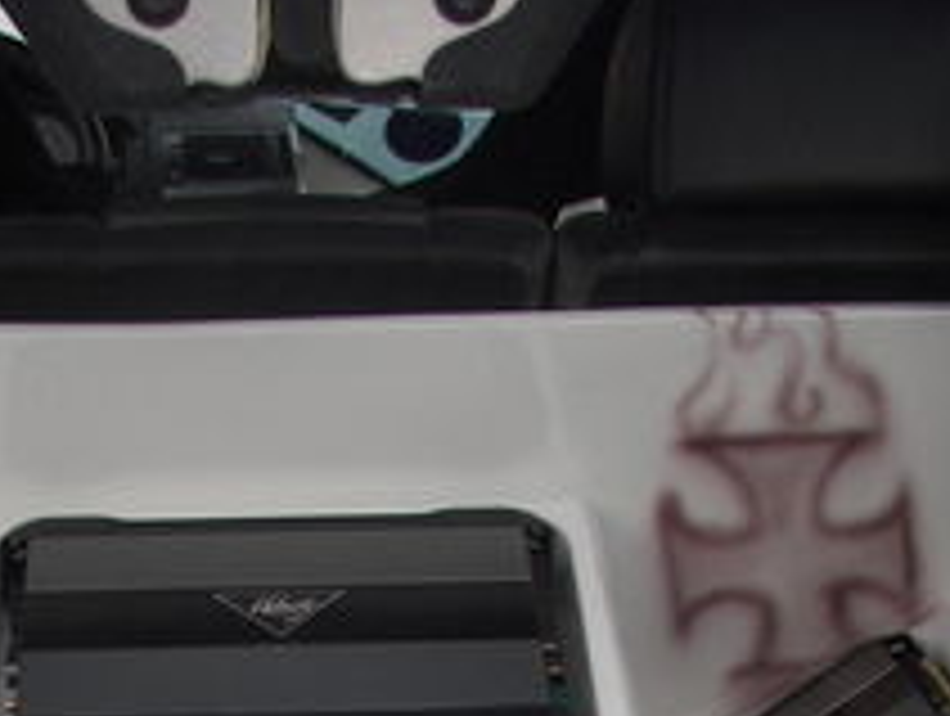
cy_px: 914
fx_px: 2997
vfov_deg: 13.2
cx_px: 315
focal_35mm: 109
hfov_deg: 18.0
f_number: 2.8
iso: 64
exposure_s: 1/500
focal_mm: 6
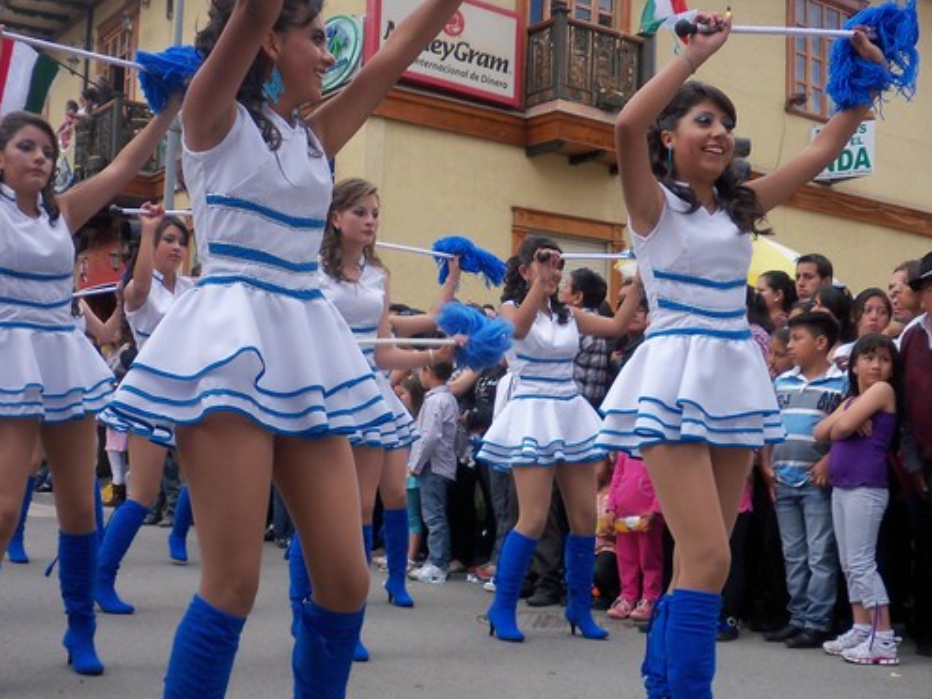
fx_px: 1319
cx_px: 526
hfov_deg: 38.8
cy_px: 428
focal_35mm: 49
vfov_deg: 29.6
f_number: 3.5
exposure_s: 1/320
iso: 100
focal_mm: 6.3
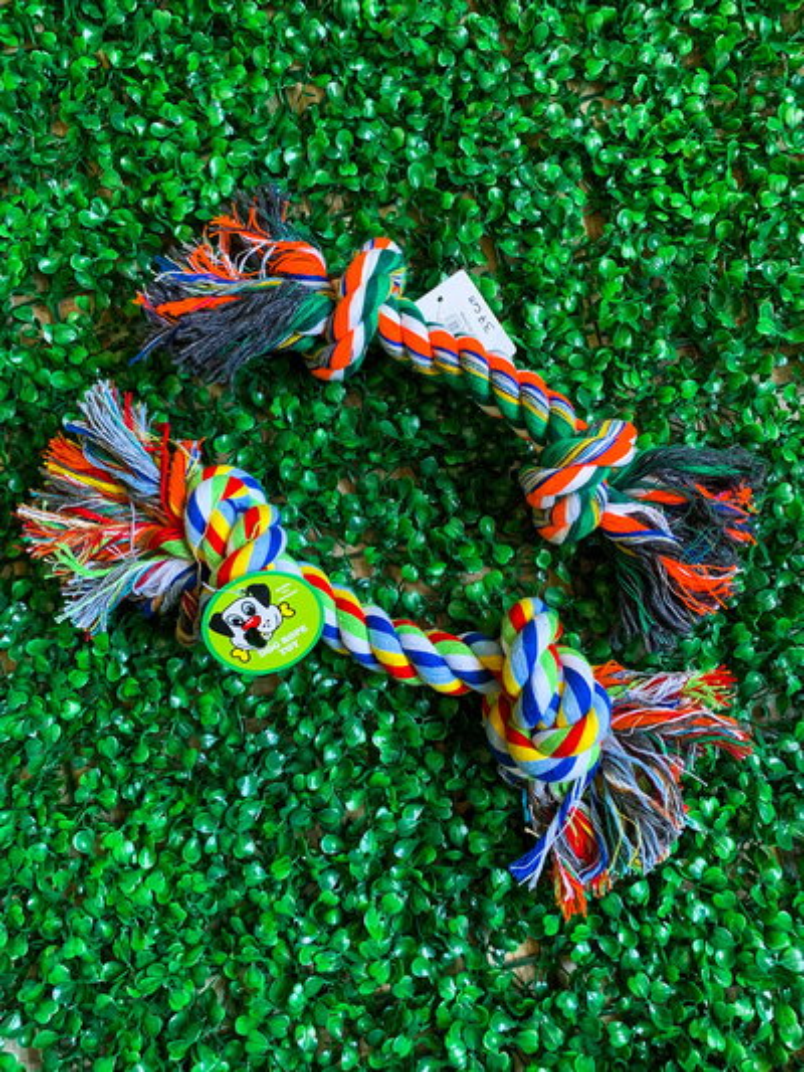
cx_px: 402
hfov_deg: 53.1
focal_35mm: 26
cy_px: 536
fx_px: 805
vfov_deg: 67.3
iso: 320
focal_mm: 4.25
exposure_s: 1/60
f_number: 1.8
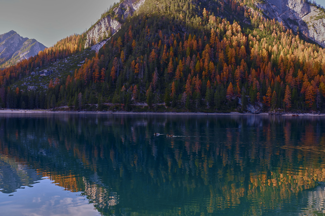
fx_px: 316
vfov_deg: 37.9
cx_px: 162
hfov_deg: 54.4
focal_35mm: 35
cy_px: 108
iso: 200
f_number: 6.4
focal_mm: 23
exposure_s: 1/125
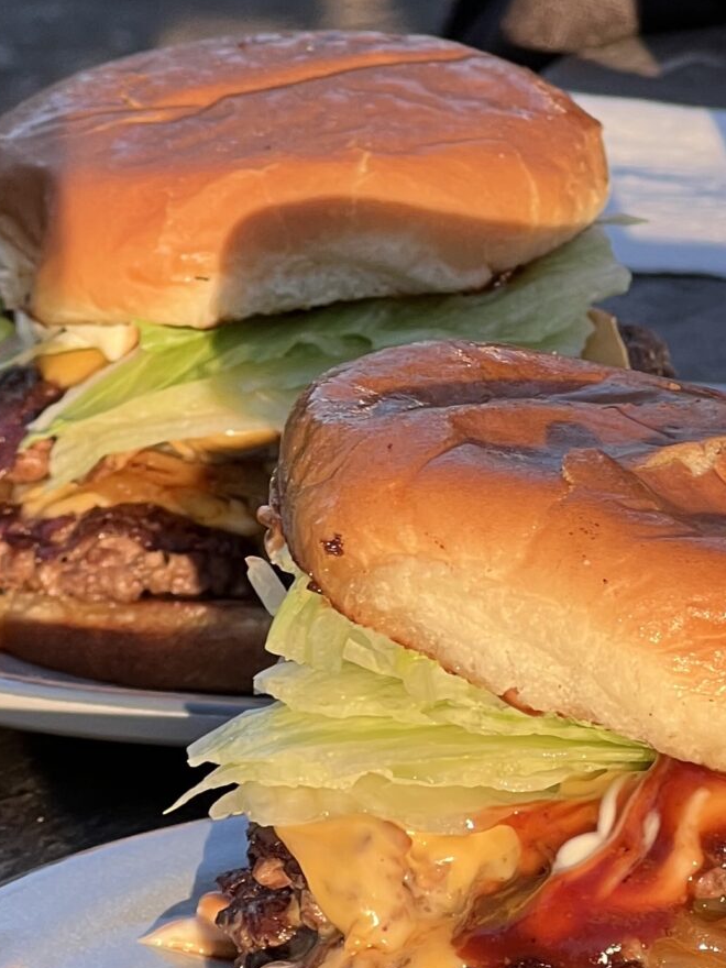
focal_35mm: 224
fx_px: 6264
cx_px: 516
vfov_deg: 8.8
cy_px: 138
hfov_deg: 6.6
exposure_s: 1/99
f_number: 2.8
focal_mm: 9
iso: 40
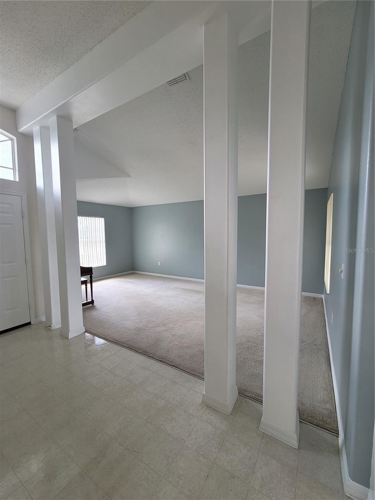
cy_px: 250
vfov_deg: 106.2
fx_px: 188
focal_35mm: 13
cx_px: 188
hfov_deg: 89.9
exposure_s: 1/60
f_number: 2.2
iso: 80
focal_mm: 2.2
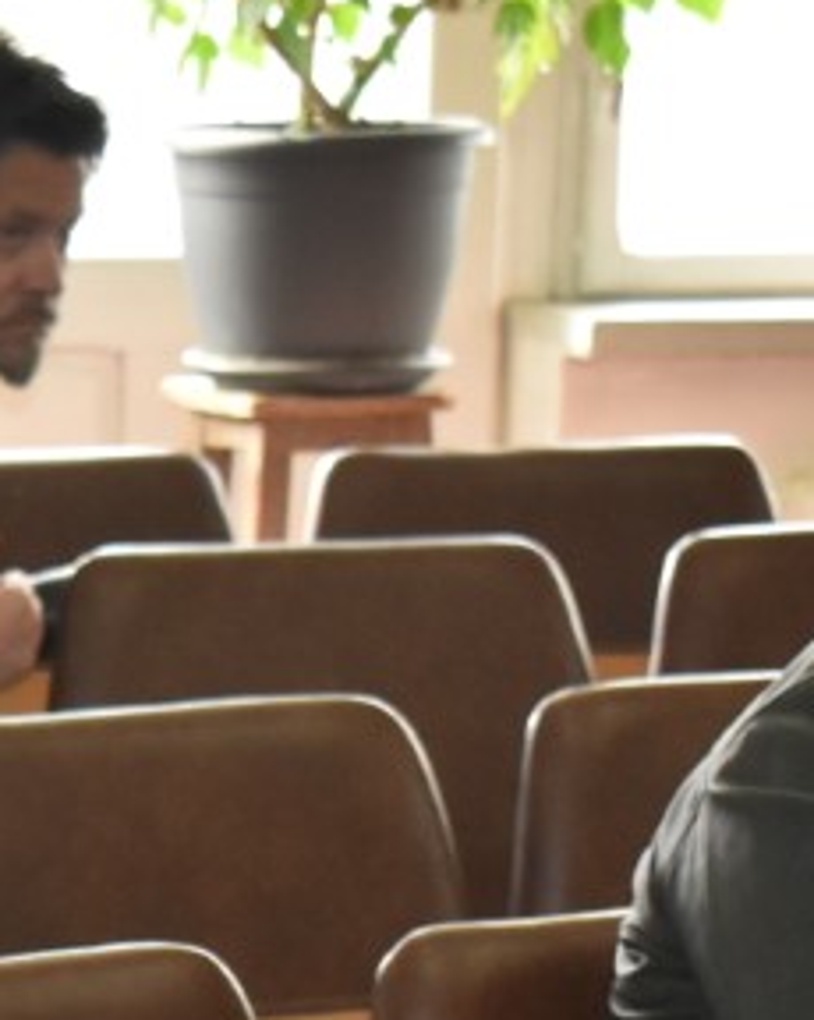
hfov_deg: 6.9
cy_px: 995
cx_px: -1026
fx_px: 6451
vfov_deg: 9.0
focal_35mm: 214
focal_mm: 38
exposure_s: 1/125
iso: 1600
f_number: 5.6
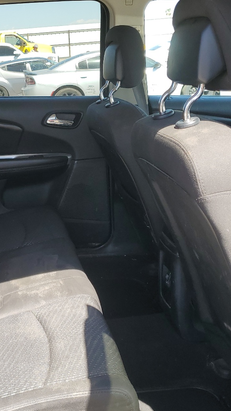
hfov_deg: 26.5
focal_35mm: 44
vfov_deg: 46.4
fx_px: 479
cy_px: 218
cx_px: 38
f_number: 1.5
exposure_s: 1/400
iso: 50
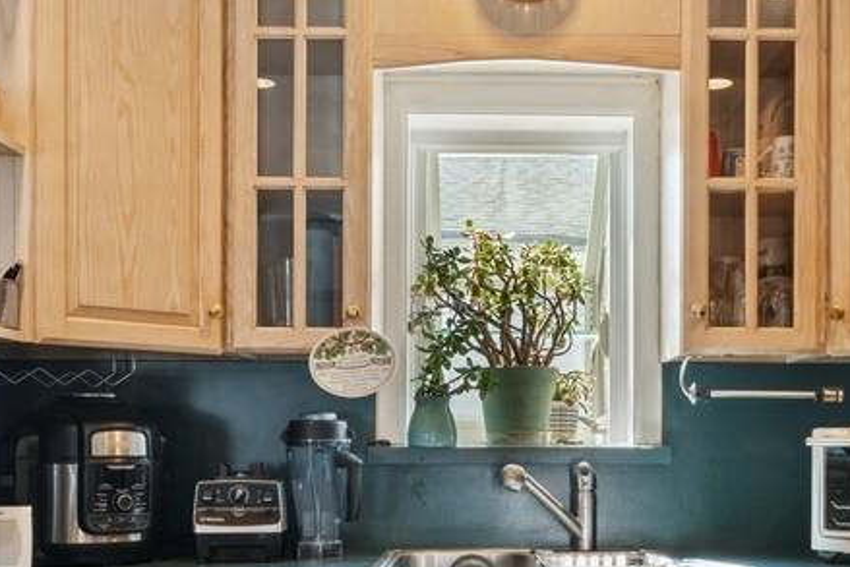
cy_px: 441
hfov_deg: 38.7
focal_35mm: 51
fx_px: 1204
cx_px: 503
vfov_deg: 26.1
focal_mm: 14
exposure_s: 1/3
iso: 100
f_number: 11
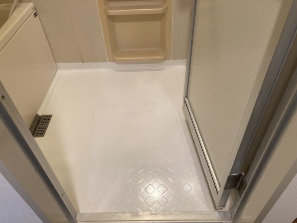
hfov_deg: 63.4
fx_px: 240
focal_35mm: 28
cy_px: 112
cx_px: 148
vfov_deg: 49.7
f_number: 1.8
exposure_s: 1/60
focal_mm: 3.99
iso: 125
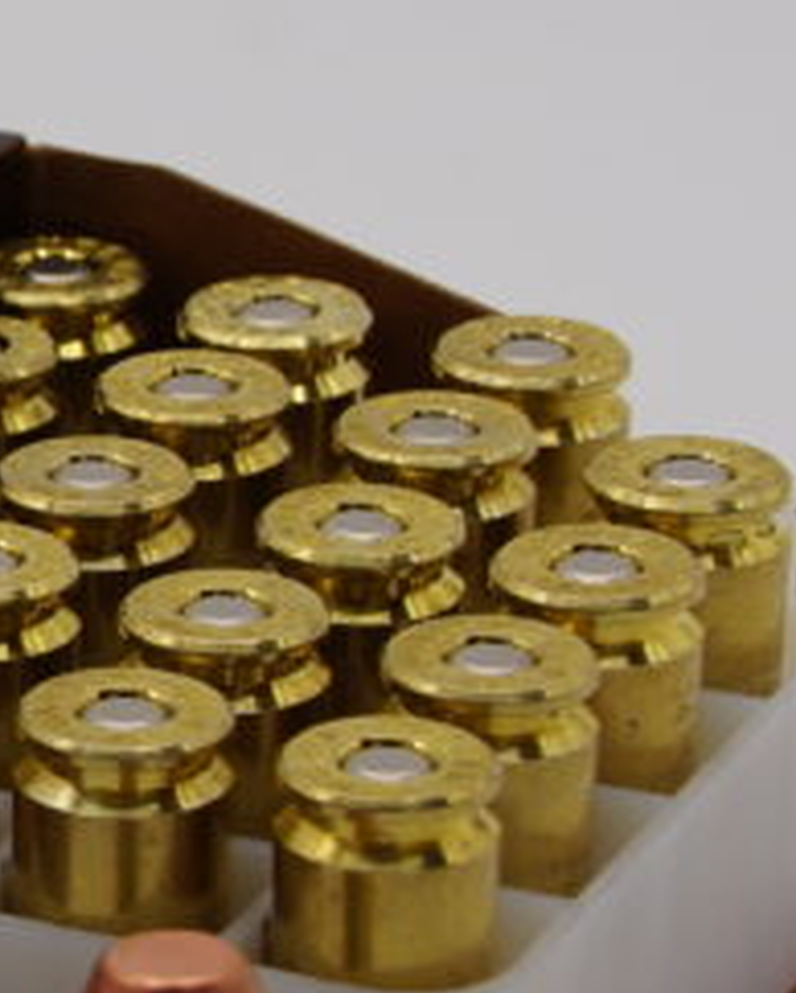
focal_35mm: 260
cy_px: 486
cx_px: -964
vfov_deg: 7.4
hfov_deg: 5.8
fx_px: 7661
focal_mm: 35
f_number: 10
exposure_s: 1/100
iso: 100
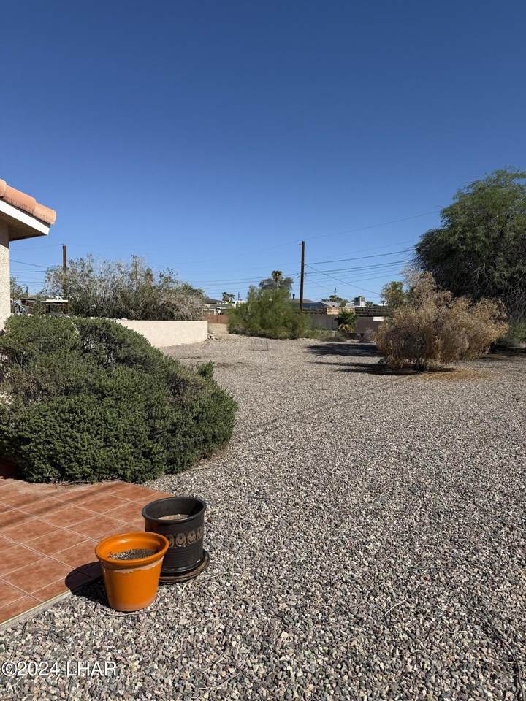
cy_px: 350
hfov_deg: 56.8
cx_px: 263
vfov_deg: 71.6
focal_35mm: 24
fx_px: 486
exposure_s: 1/8130
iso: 80
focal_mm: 6.76
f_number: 1.78
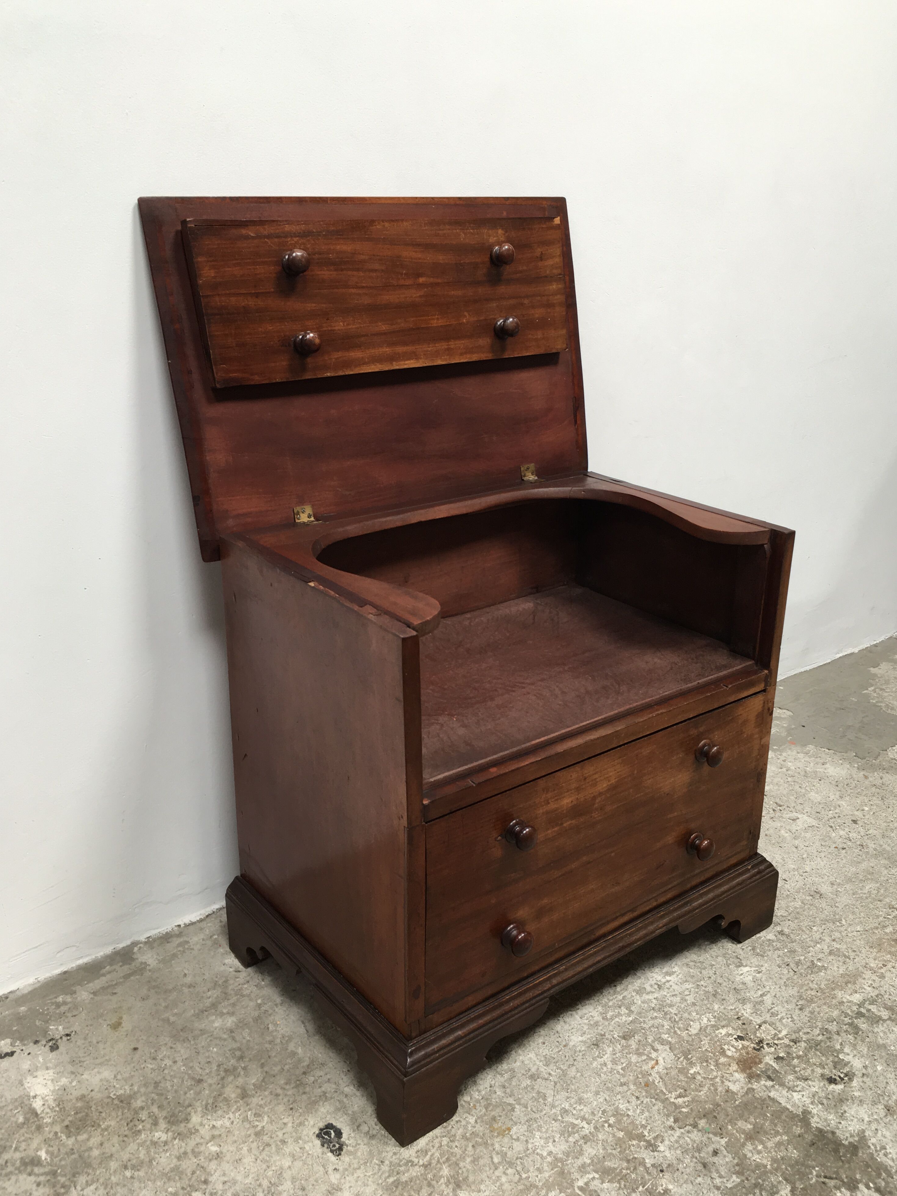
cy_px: 579
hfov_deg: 46.8
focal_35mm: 30
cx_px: 448
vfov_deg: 60.0
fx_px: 1037
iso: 40
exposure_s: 1/100
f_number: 2.2
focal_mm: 4.15
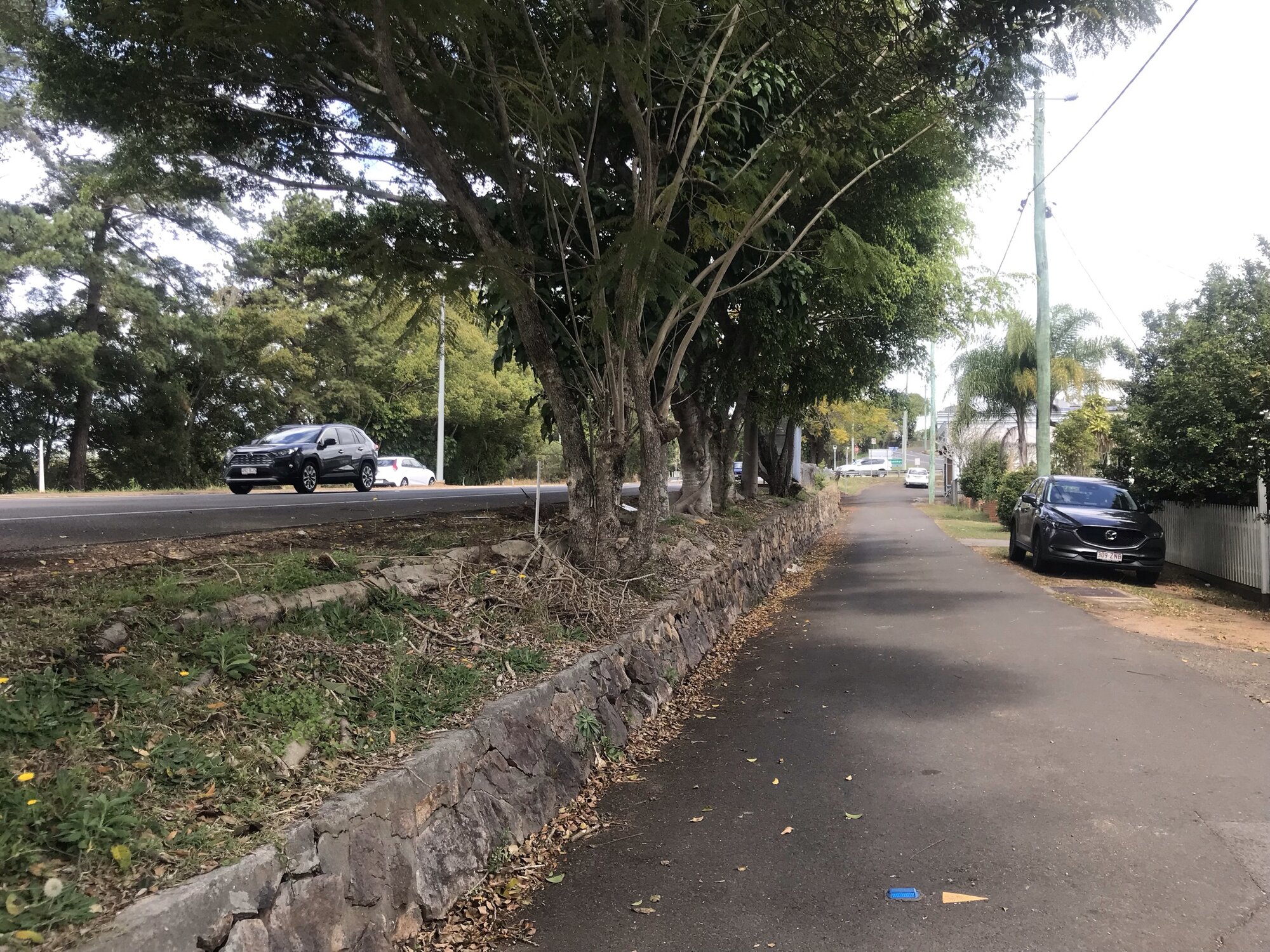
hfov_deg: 63.4
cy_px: 476
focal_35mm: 28
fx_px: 1027
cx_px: 635
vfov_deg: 49.7
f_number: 1.8
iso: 20
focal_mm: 3.99
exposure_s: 1/517
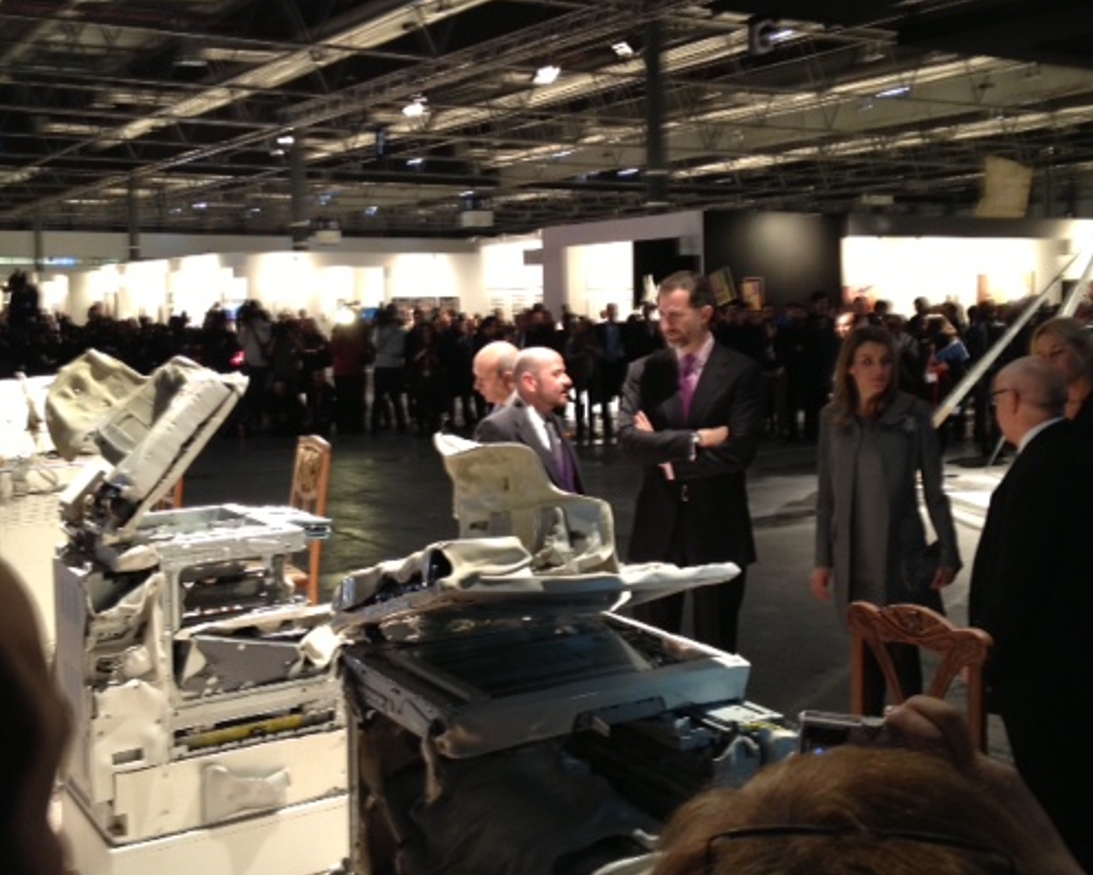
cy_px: 367
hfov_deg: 42.0
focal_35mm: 44
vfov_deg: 34.1
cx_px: 517
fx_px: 1424
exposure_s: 1/20
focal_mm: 4.28
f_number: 2.4
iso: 125
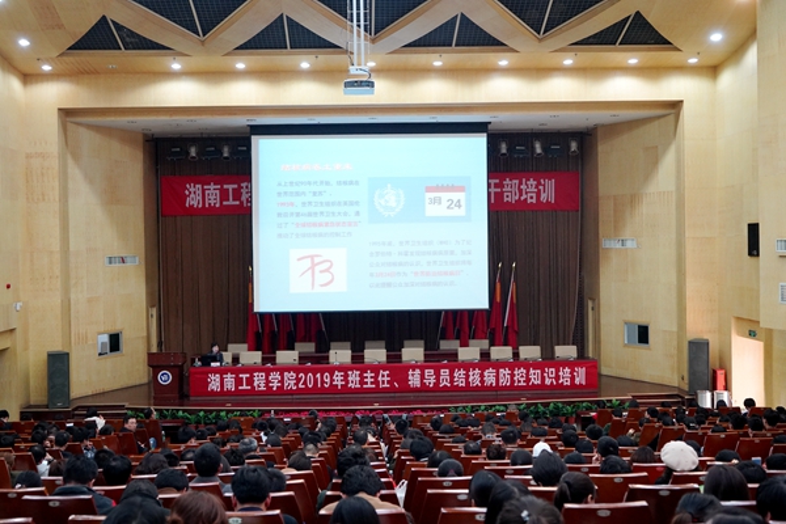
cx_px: 393
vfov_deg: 33.4
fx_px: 873
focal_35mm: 40
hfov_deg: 48.5
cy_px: 262
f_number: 4
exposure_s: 1/125
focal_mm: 40
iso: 4000
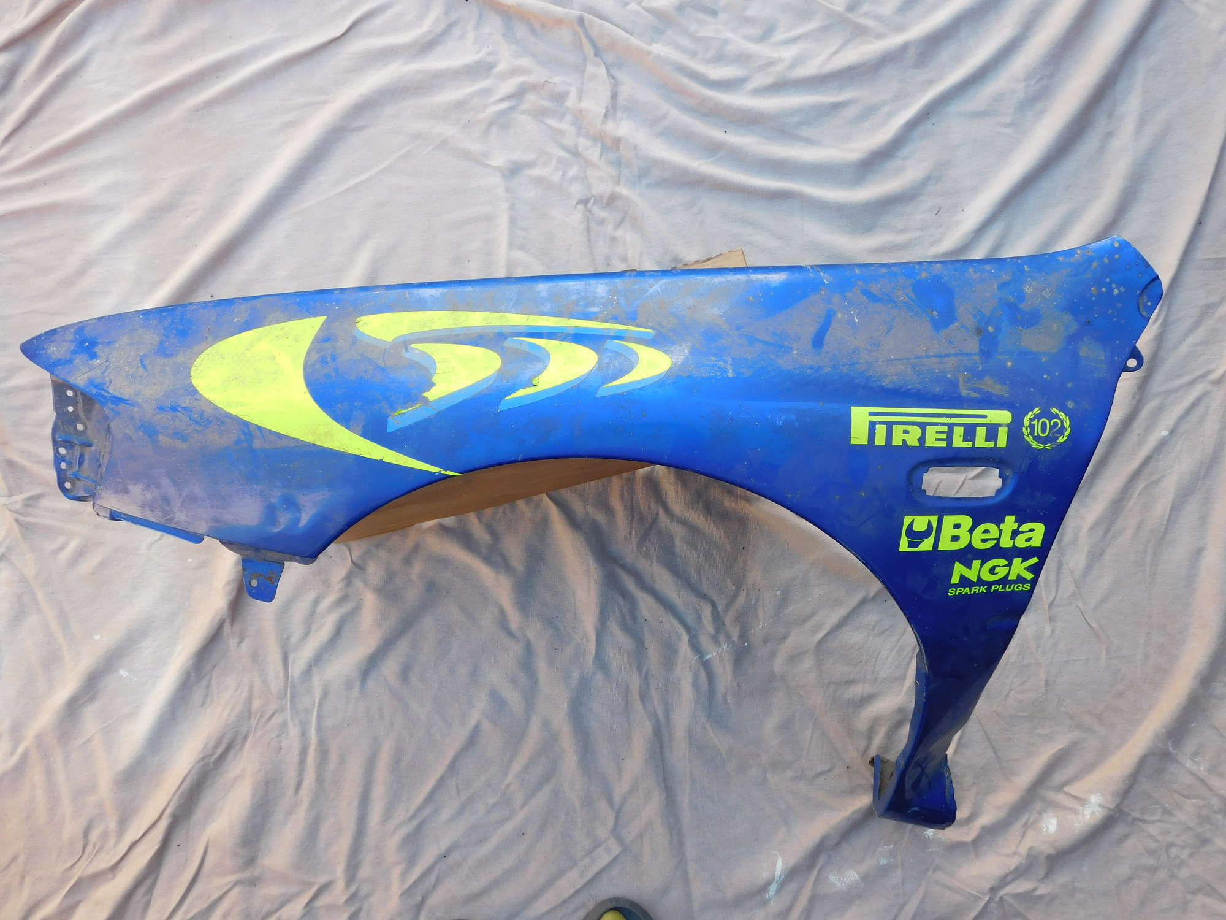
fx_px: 1063
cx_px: 613
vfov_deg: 46.8
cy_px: 460
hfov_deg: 60.0
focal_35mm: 30
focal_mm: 5.3
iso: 125
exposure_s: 1/125
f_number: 3.2
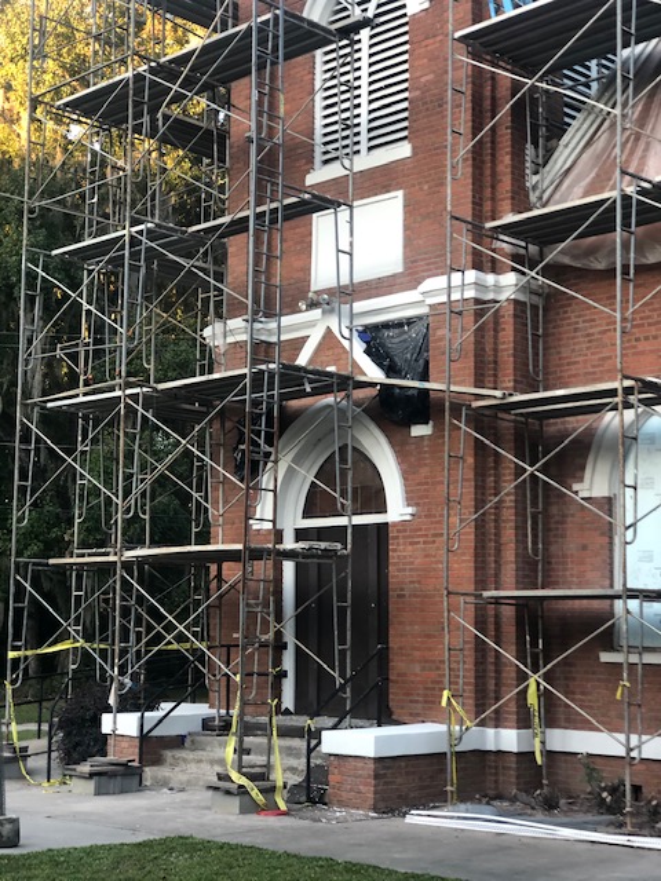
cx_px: 330
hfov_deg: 25.7
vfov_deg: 33.8
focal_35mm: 57
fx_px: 1451
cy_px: 440
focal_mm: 6.6
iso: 25
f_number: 2.8
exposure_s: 1/30
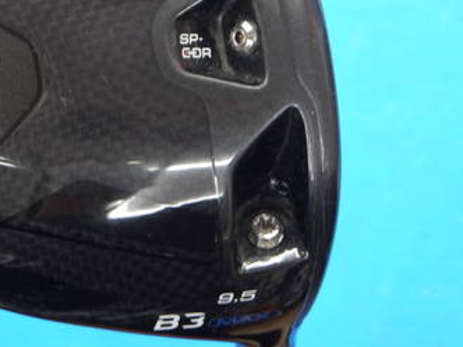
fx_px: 2167
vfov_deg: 9.1
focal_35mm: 162
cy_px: 56
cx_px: 81
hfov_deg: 12.1
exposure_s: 1/50
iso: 800
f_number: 5.6
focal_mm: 42
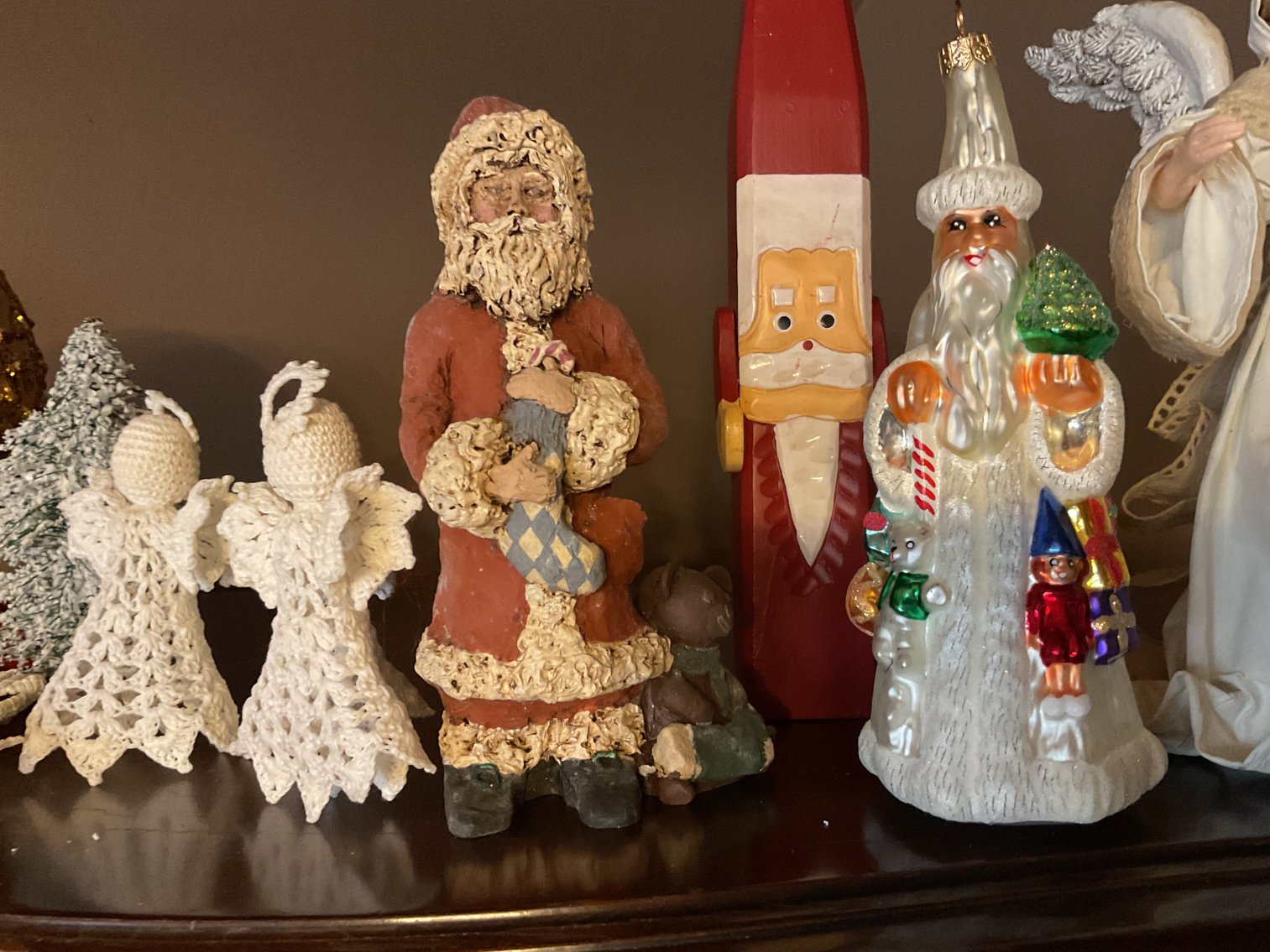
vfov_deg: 48.2
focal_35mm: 29
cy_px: 476
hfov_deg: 61.7
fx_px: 1064
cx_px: 635
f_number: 1.8
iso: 250
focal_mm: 3
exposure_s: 1/30
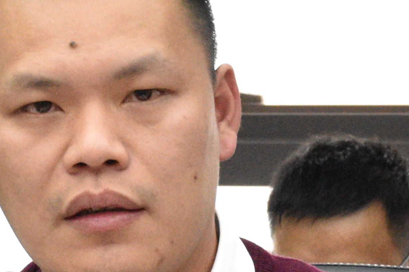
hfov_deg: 6.7
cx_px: 119
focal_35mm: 307
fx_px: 3488
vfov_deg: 4.5
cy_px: 312
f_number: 9
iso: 4000
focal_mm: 48
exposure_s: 1/100
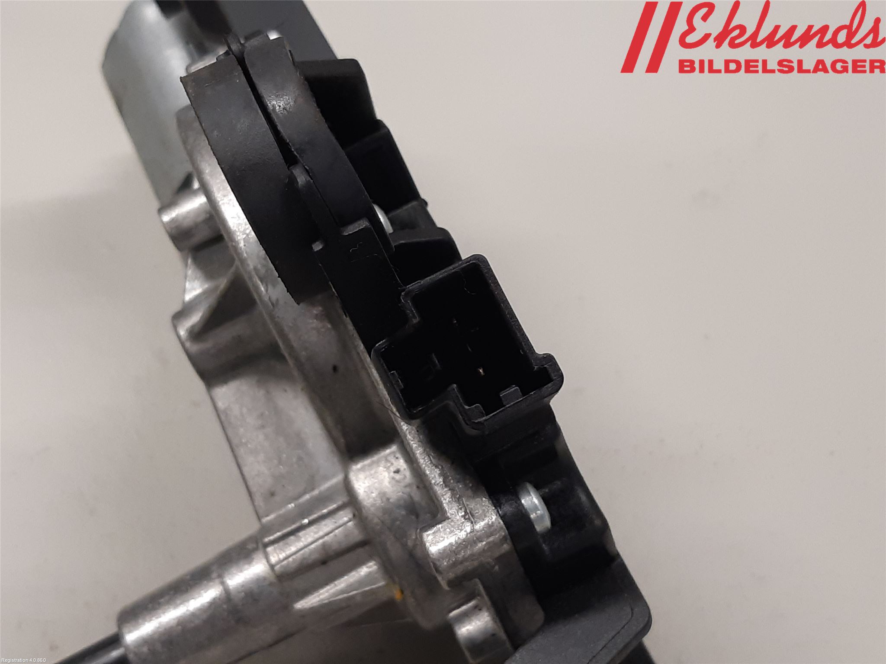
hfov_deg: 67.3
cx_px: 443
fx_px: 665
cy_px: 332
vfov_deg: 53.1
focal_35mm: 26
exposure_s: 1/50
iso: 125
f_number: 1.7
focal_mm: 3.93
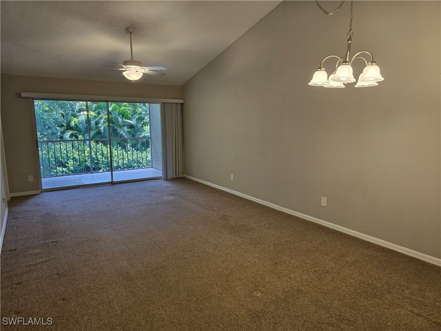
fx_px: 293
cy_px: 166
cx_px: 220
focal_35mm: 23
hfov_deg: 73.9
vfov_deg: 58.9
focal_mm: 6.3
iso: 50
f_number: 1.7
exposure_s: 1/120
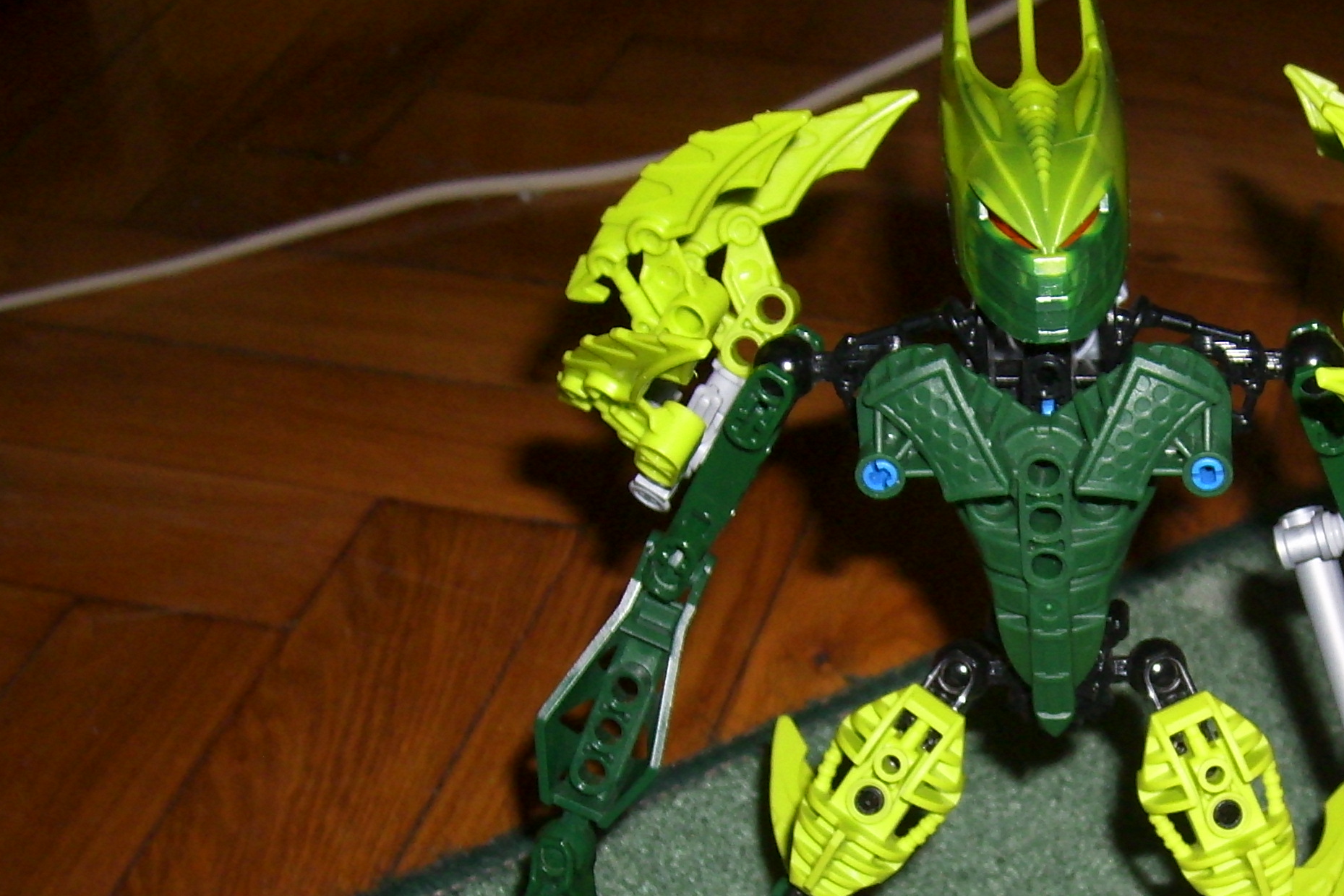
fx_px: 2053
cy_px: 711
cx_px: 1070
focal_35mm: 55
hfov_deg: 35.1
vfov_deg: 24.2
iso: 50
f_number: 7.1
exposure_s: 1/30
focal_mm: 5.99
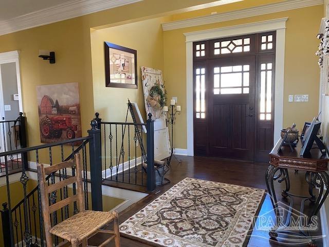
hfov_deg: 67.3
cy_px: 124
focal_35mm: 26
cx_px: 164
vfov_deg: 53.1
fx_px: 247
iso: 320
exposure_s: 1/60
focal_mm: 4.25
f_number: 1.8
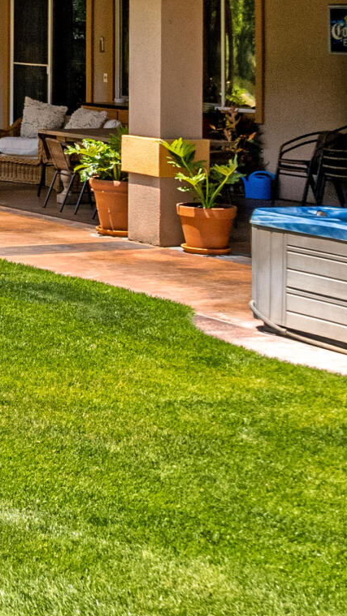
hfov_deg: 11.7
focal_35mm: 91
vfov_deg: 23.4
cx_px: -375
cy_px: 277
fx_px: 1488
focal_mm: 8.38
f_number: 2.8
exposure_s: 1/80
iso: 100
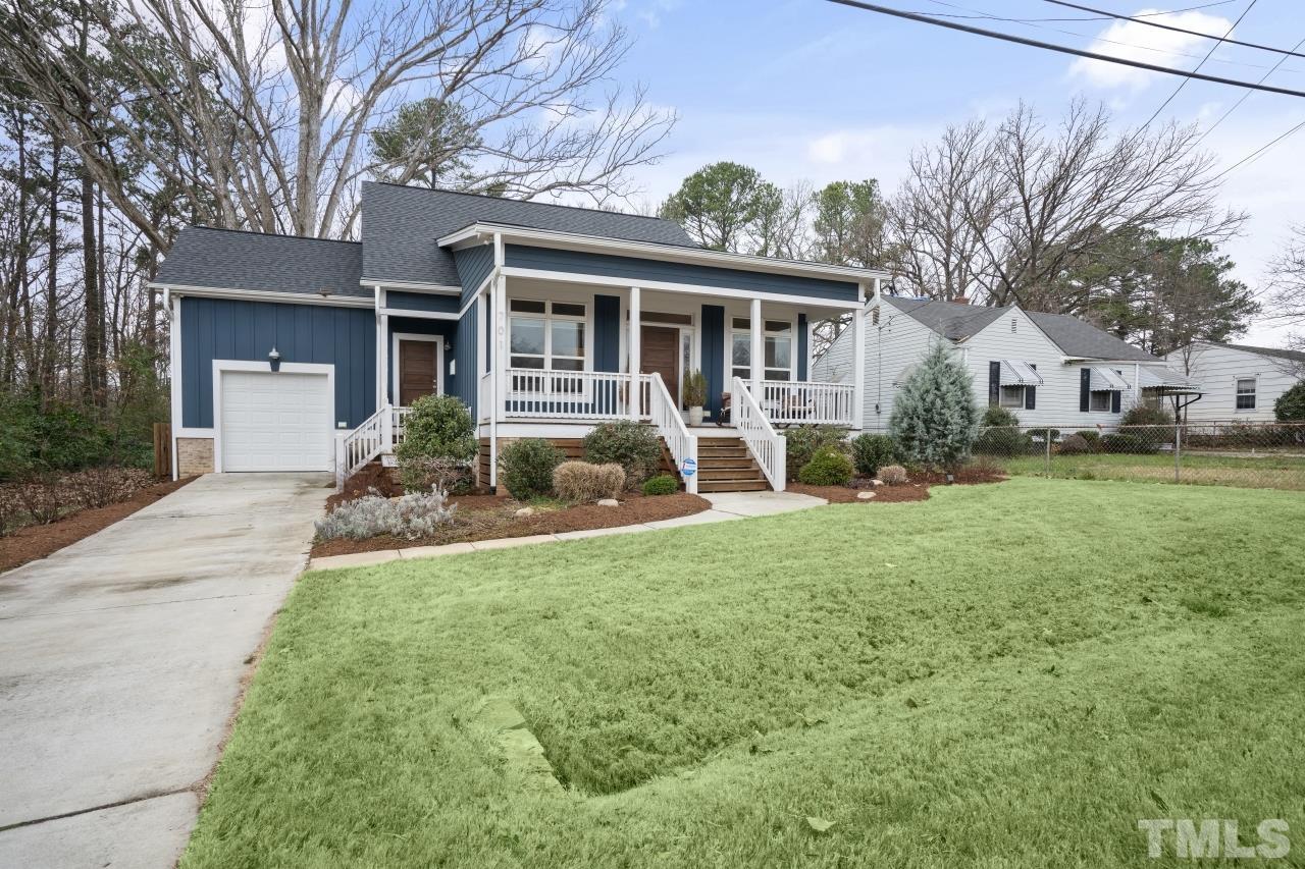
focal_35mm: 19
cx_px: 652
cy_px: 434
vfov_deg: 64.5
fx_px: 689
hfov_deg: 86.9
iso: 200
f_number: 9
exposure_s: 1/30
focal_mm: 19
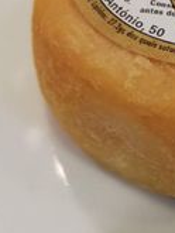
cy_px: 88
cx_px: 217
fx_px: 451
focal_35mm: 67
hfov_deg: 20.4
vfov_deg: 28.8
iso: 125
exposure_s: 1/33.3
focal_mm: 3.81
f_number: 2.2
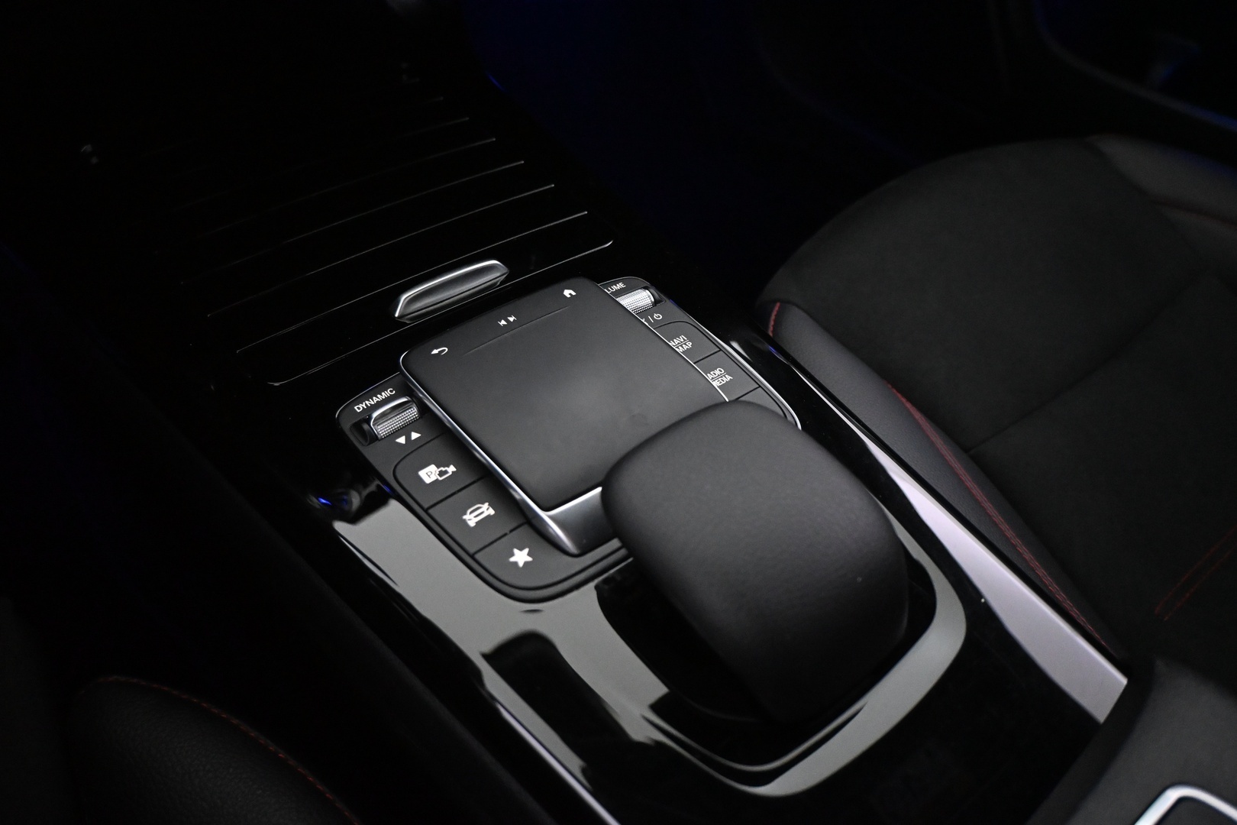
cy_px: 412
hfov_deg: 68.9
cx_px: 618
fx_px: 902
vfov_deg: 49.1
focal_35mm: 26
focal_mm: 17.5
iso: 5600
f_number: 3.5
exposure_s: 1/60
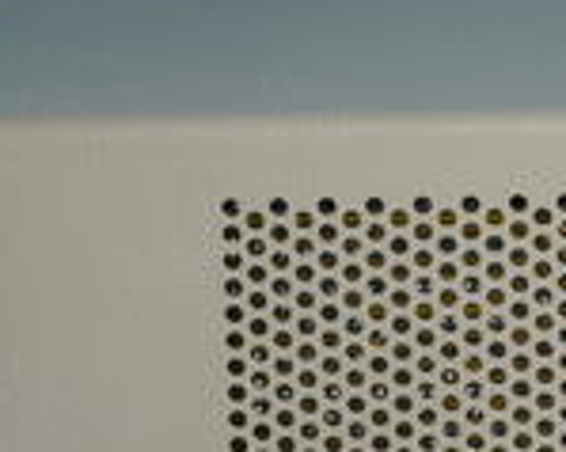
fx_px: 6060
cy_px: 342
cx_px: 596
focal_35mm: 362
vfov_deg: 4.3
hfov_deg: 5.3
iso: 400
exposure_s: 1/1.3
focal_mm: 69
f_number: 14
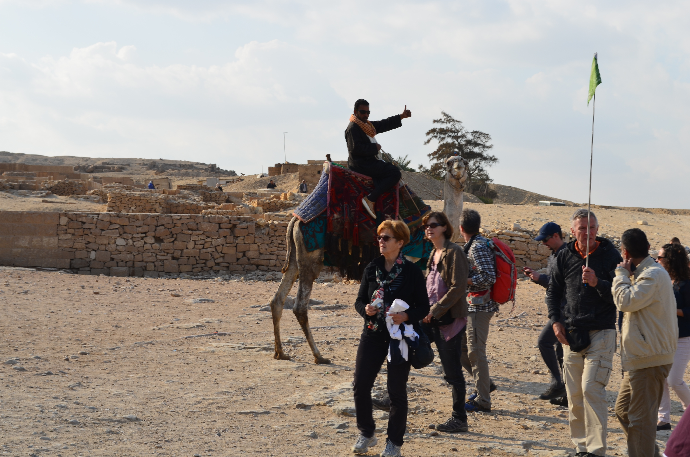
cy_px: 228
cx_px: 345
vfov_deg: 20.5
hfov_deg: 30.6
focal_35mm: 66
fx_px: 1262
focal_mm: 44
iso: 100
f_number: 11
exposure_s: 1/125
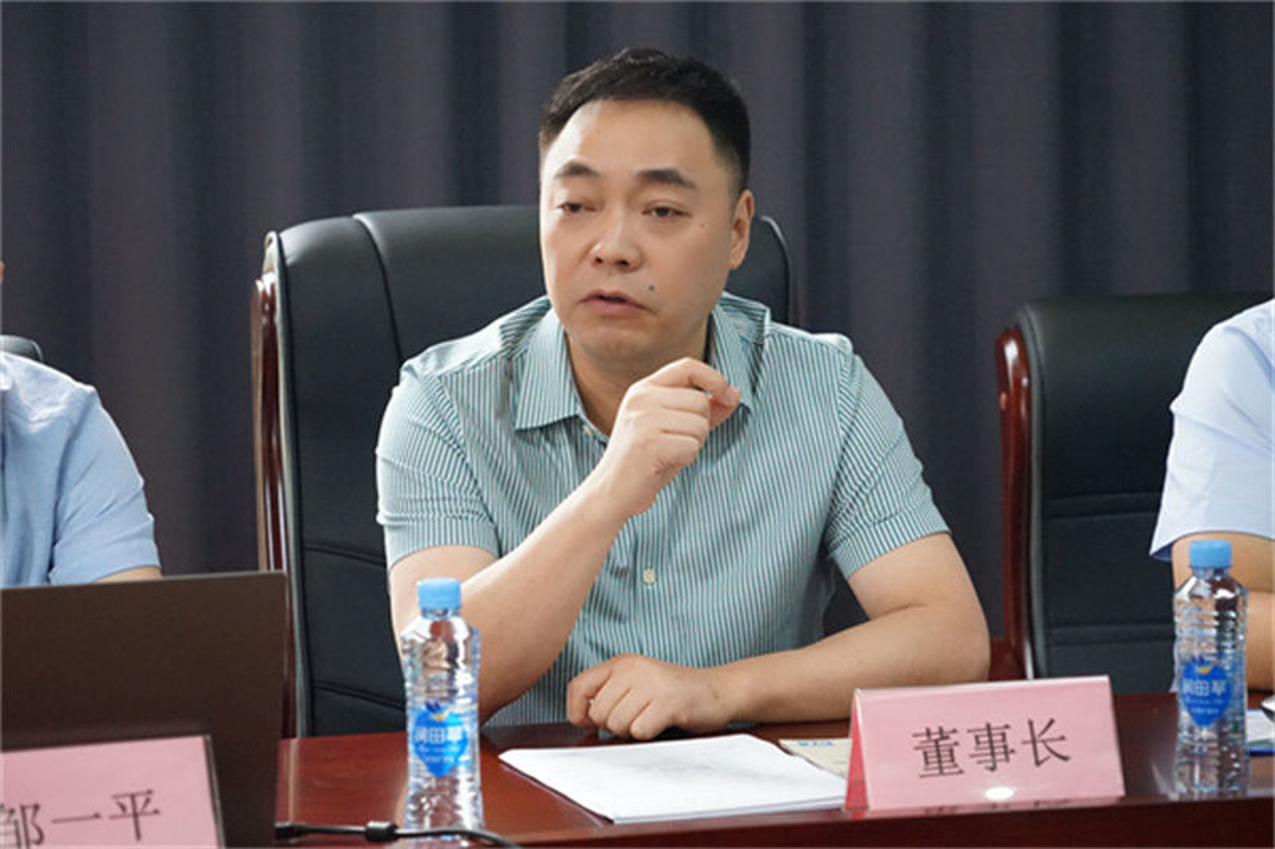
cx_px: 638
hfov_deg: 15.1
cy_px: 424
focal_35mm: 136
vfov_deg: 10.1
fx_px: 4815
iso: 6400
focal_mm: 136
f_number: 6.3
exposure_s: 1/160
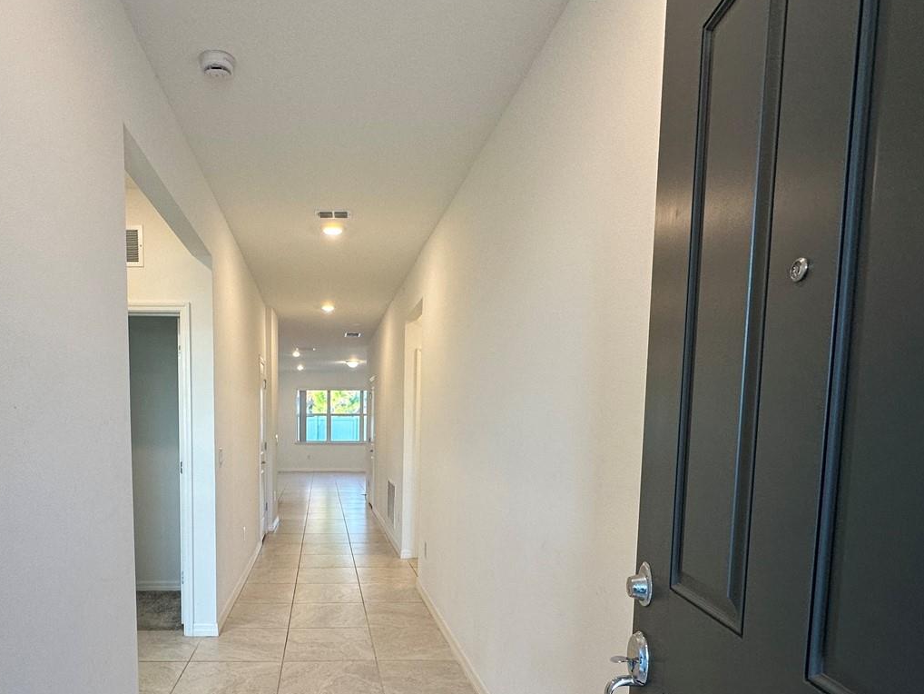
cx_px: 335
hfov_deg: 74.8
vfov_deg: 59.4
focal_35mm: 22
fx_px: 587
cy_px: 475
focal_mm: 2.22
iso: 125
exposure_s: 1/120
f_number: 2.2
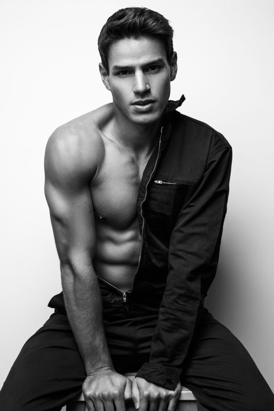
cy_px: 206
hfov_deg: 24.6
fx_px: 628
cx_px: 137
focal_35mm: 55
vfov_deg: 36.3
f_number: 8
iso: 160
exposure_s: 1/160
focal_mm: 55
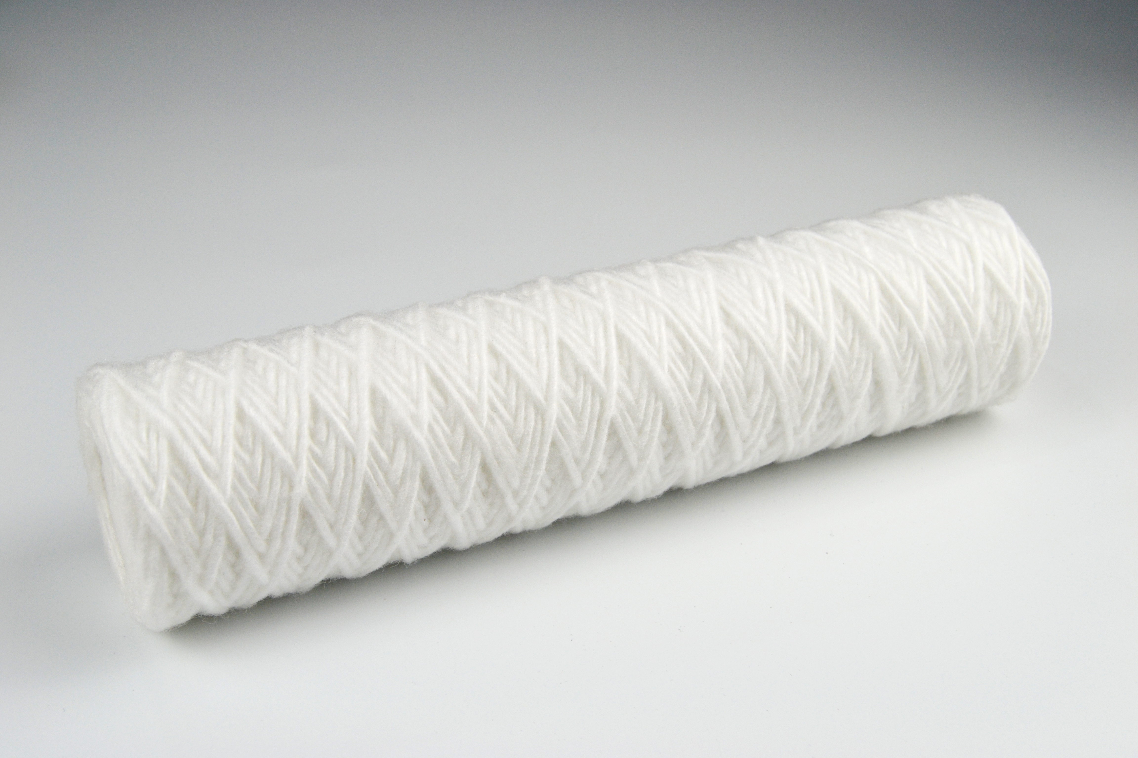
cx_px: 569
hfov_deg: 38.9
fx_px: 1612
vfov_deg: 26.5
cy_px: 379
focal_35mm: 51
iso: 250
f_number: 8
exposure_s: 1/125
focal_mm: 34
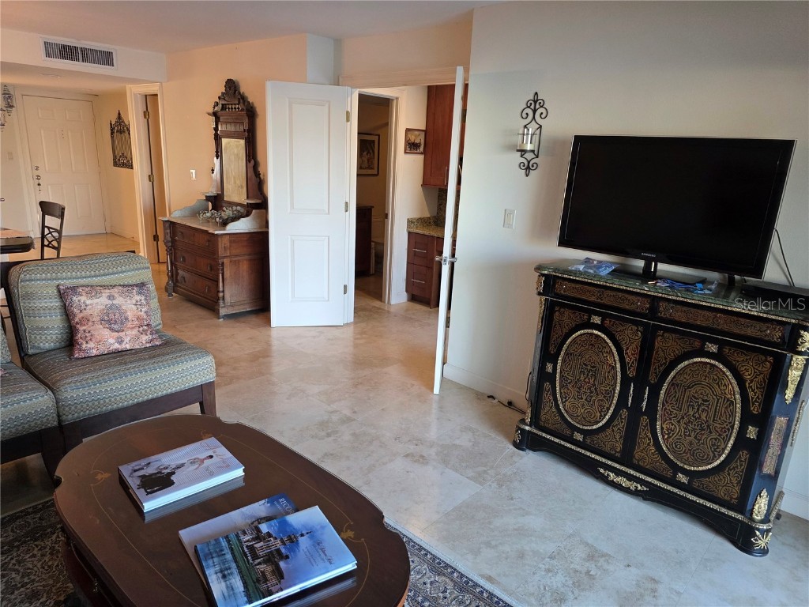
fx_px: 538
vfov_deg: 58.9
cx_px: 404
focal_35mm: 23
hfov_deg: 73.9
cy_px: 304
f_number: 1.7
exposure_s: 1/120
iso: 250
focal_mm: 6.3
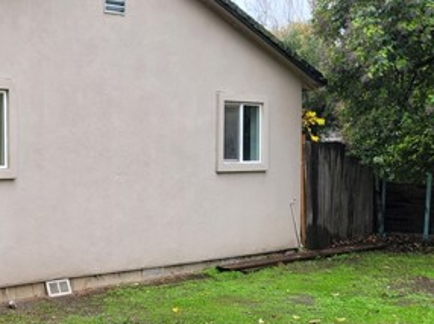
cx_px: -2
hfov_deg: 31.7
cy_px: 194
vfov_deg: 26.0
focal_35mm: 56
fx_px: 702
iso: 40
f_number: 1.8
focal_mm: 7
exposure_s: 1/120
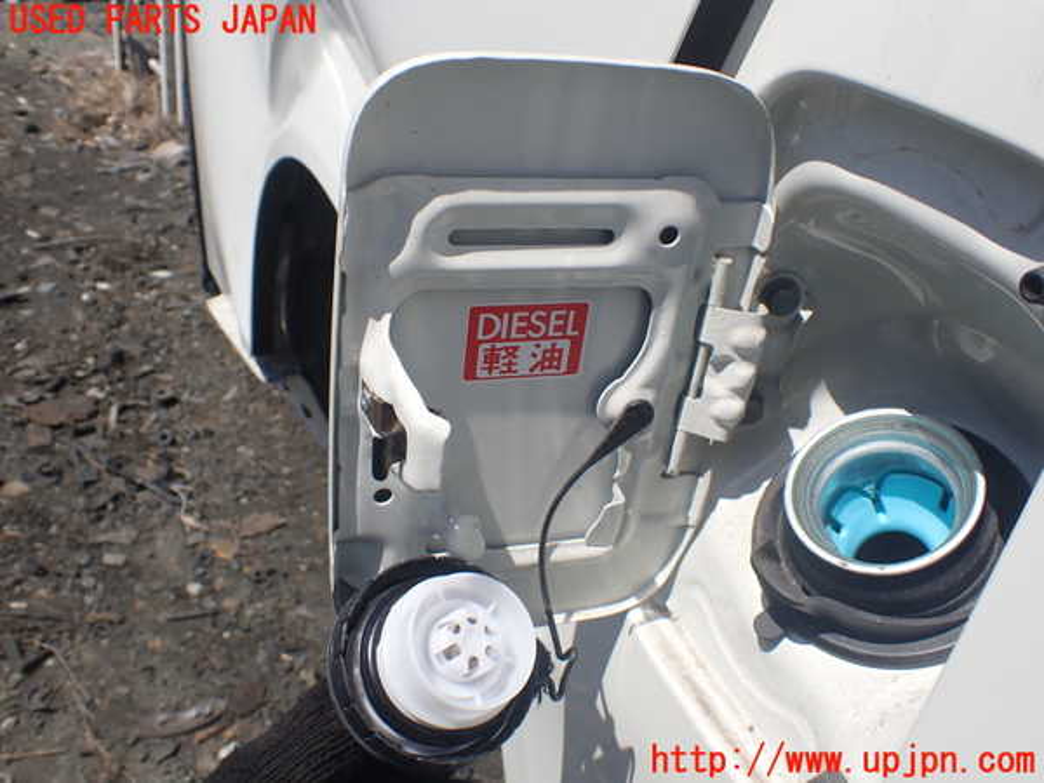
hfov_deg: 56.8
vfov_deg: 44.2
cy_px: 392
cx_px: 522
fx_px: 965
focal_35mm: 32
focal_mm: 5.79
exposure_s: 1/200
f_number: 9
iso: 100
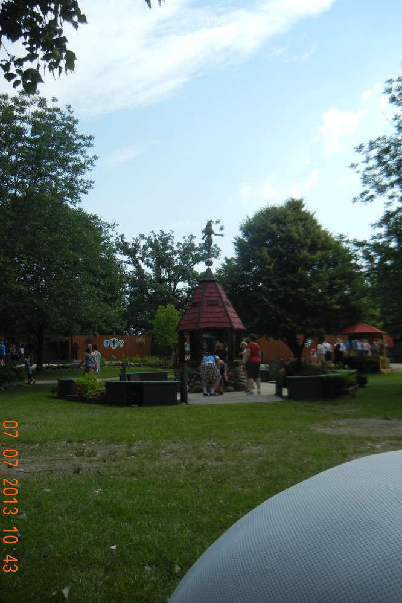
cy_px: 301
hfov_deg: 41.1
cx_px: 194
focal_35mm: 32
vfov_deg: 58.7
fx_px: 536
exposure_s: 1/432
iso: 160
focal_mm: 5.4
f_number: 7
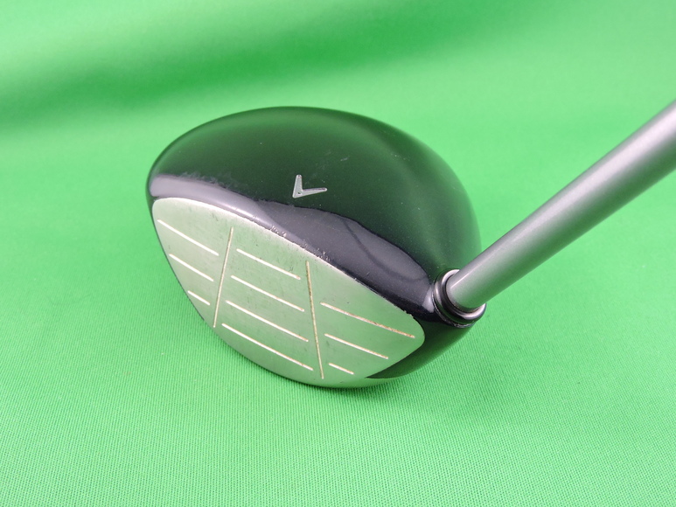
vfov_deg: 32.2
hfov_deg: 42.1
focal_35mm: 45
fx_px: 879
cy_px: 254
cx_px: 338
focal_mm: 8.1
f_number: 4
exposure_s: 1/30
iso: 360
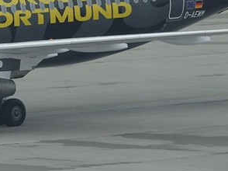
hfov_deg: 1.7
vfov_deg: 1.3
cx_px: -29
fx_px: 7759
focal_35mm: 1179
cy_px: -62
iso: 160
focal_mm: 110.13
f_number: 4
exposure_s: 1/1000
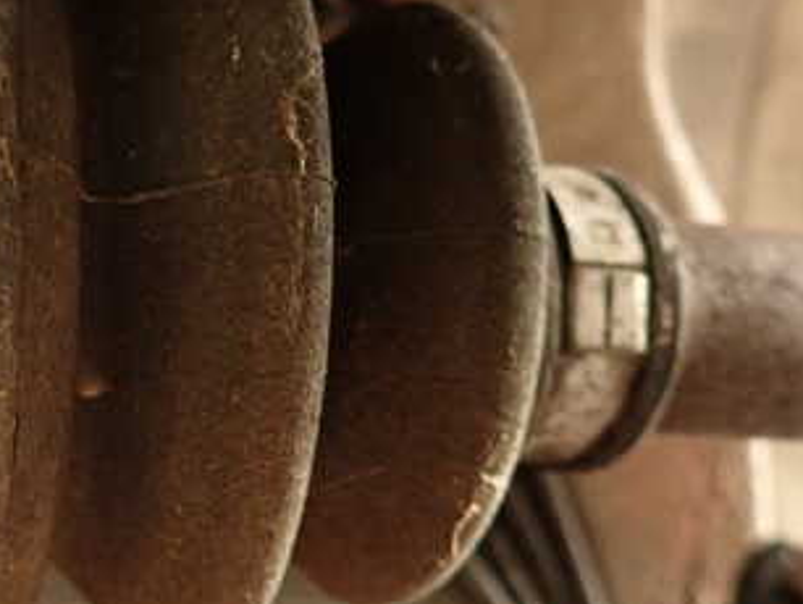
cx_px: 87
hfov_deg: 36.6
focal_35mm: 49
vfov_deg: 29.7
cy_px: 310
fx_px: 1138
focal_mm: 4.5
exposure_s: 1/30
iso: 500
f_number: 2
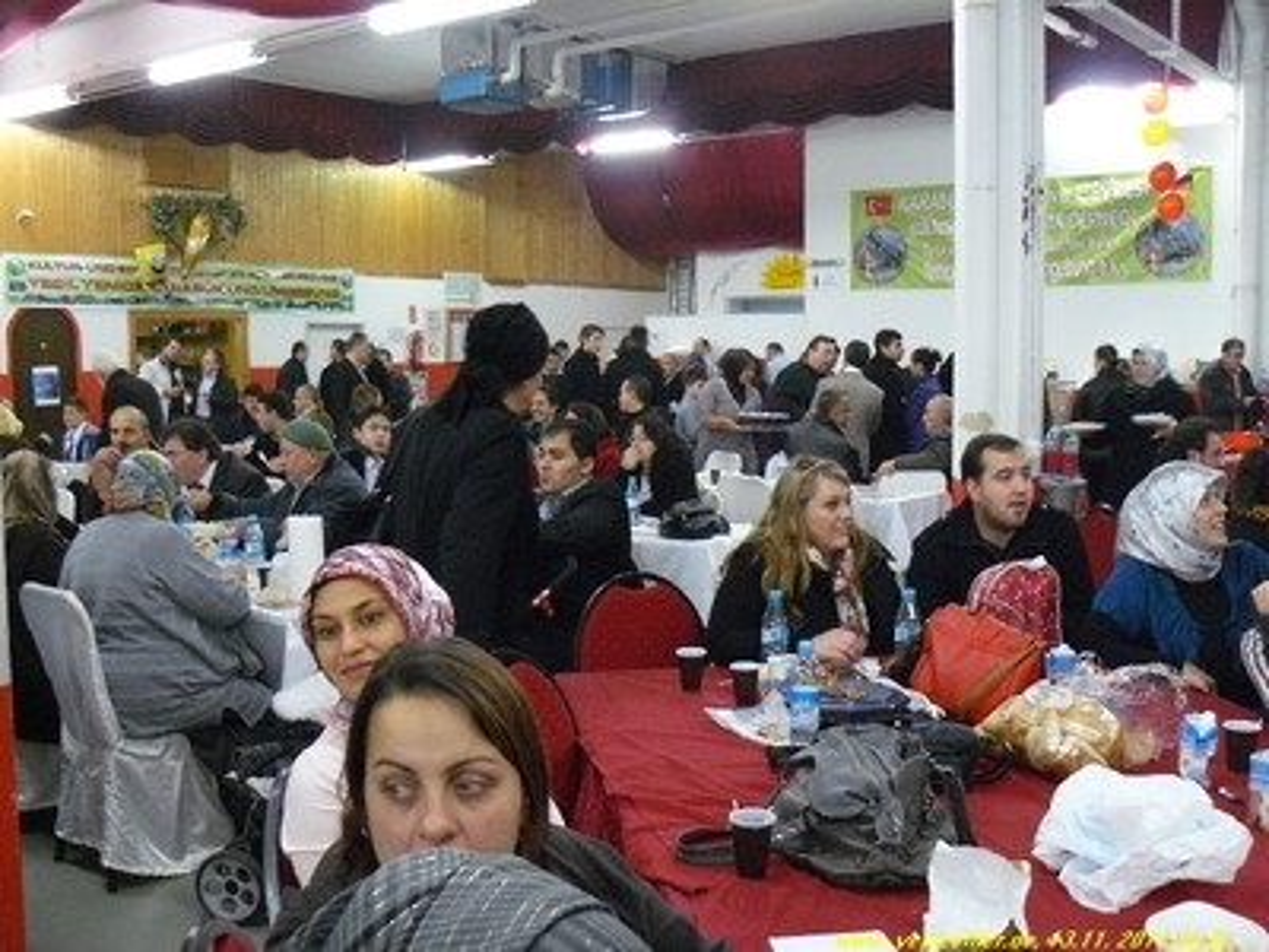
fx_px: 1320
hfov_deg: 51.4
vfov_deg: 39.7
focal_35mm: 36
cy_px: 476
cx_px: 634
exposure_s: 1/13
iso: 400
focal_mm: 6
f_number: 2.8
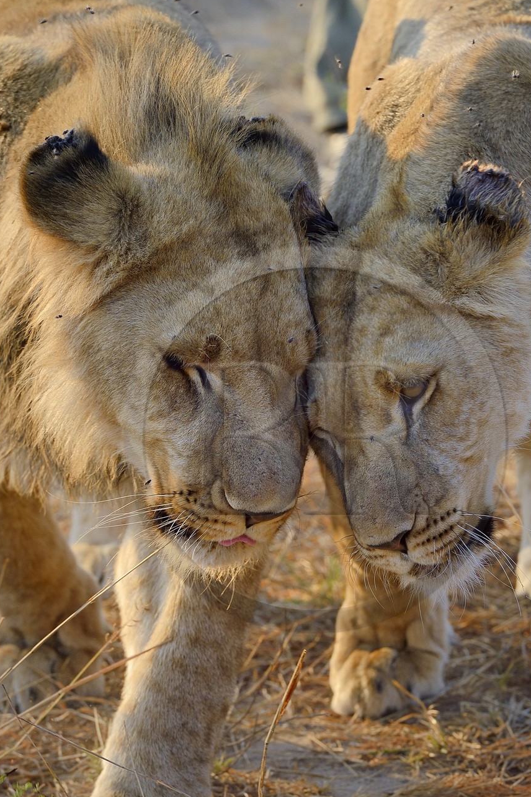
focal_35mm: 249
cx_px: 314
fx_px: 5512
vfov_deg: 8.3
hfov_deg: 5.5
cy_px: 440
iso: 400
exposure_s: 1/400
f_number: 8
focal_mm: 200
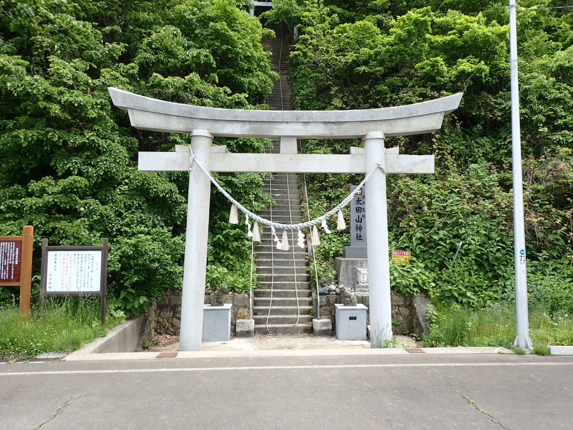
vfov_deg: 54.9
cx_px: 286
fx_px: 414
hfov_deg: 69.4
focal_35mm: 25
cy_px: 215
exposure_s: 1/640
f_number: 2.8
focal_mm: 4.5
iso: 100
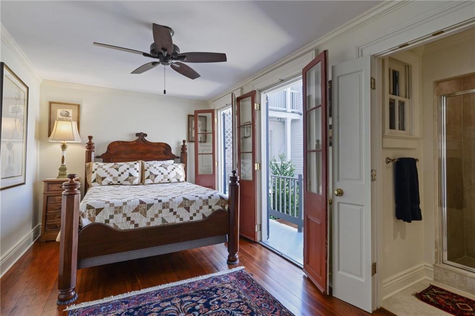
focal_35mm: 16
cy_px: 158
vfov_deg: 73.7
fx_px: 211
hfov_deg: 96.8
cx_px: 238
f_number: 13
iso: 400
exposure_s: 1/10
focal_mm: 16
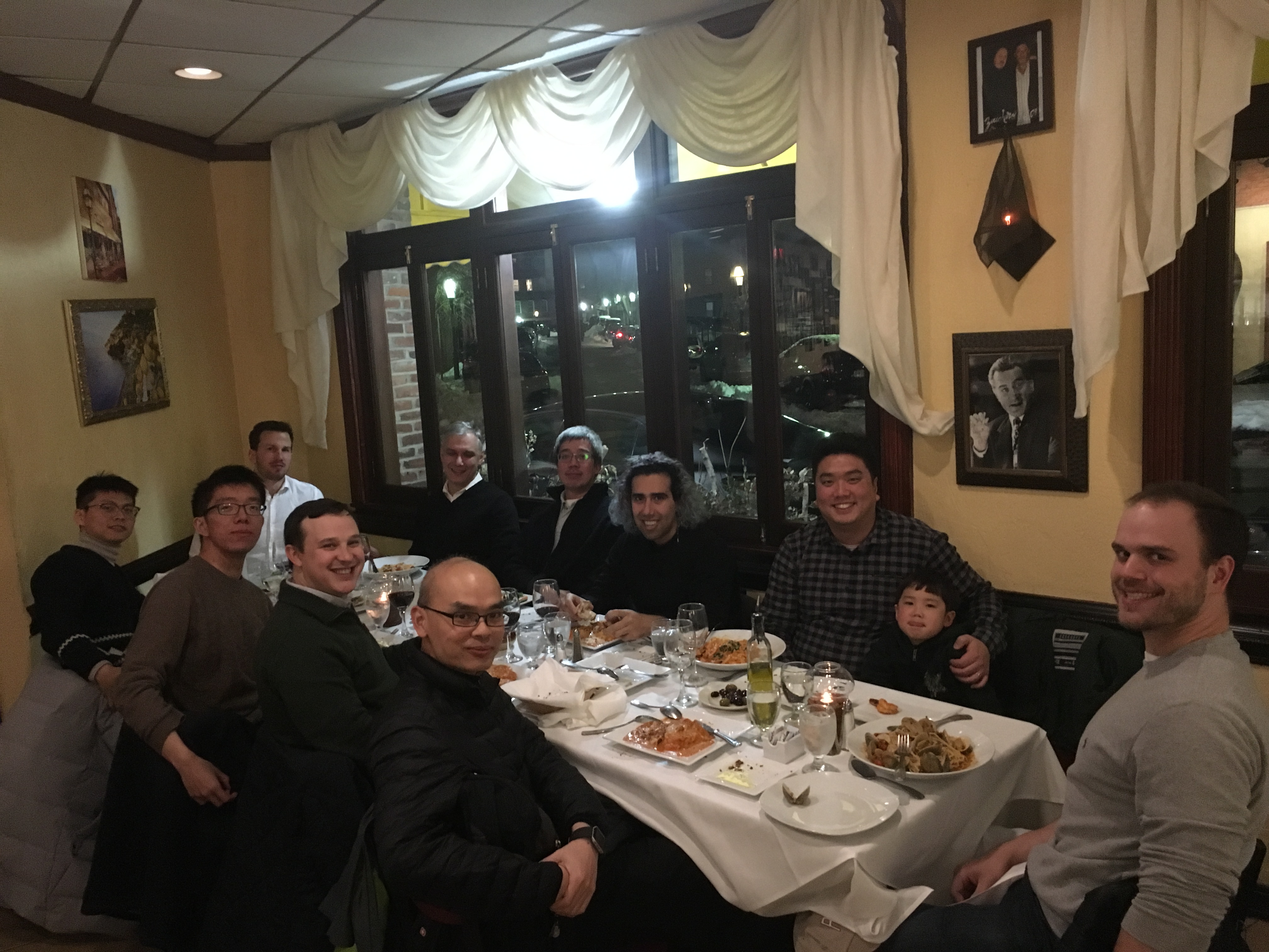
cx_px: 634
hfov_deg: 61.7
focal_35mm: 29
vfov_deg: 48.2
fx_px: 1063
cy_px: 476
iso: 500
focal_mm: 4.15
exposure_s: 1/15
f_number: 2.2
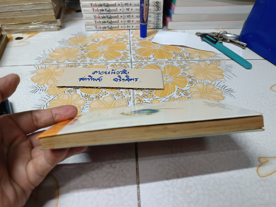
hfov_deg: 71.6
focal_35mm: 24
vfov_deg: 56.8
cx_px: 138
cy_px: 104
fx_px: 191
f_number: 1.7
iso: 1150
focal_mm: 5.31
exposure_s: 1/25
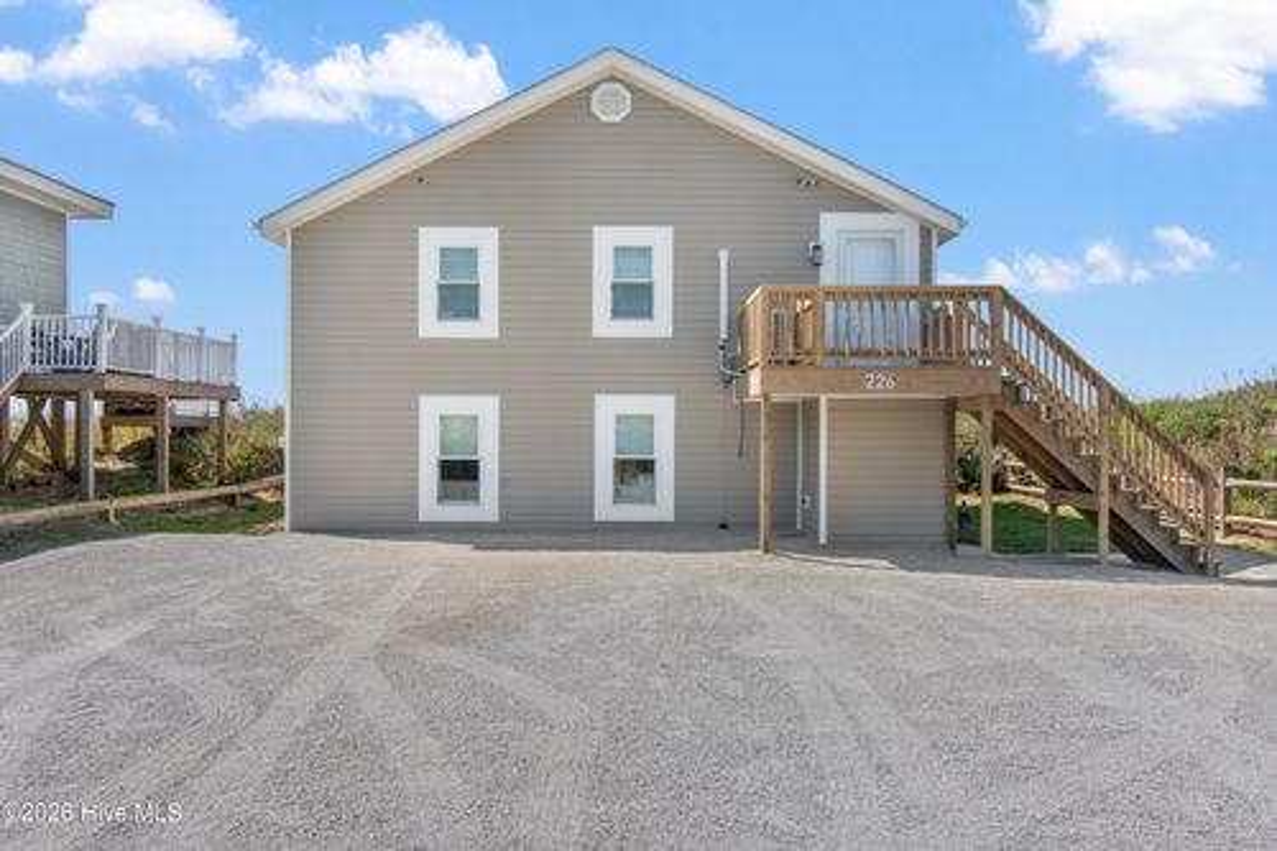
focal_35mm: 30
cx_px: 638
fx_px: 1064
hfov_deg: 61.9
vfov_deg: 43.6
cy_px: 426
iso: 100
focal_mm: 20
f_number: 8
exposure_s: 1/250
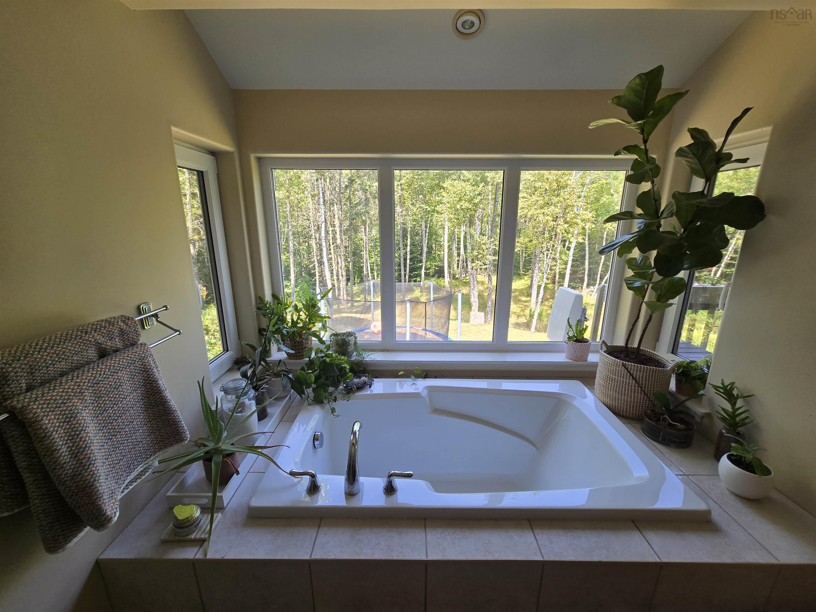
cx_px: 408
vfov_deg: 89.9
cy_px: 306
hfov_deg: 106.2
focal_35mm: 13
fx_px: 306
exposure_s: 1/120
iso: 50
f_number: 2.2
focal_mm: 2.2
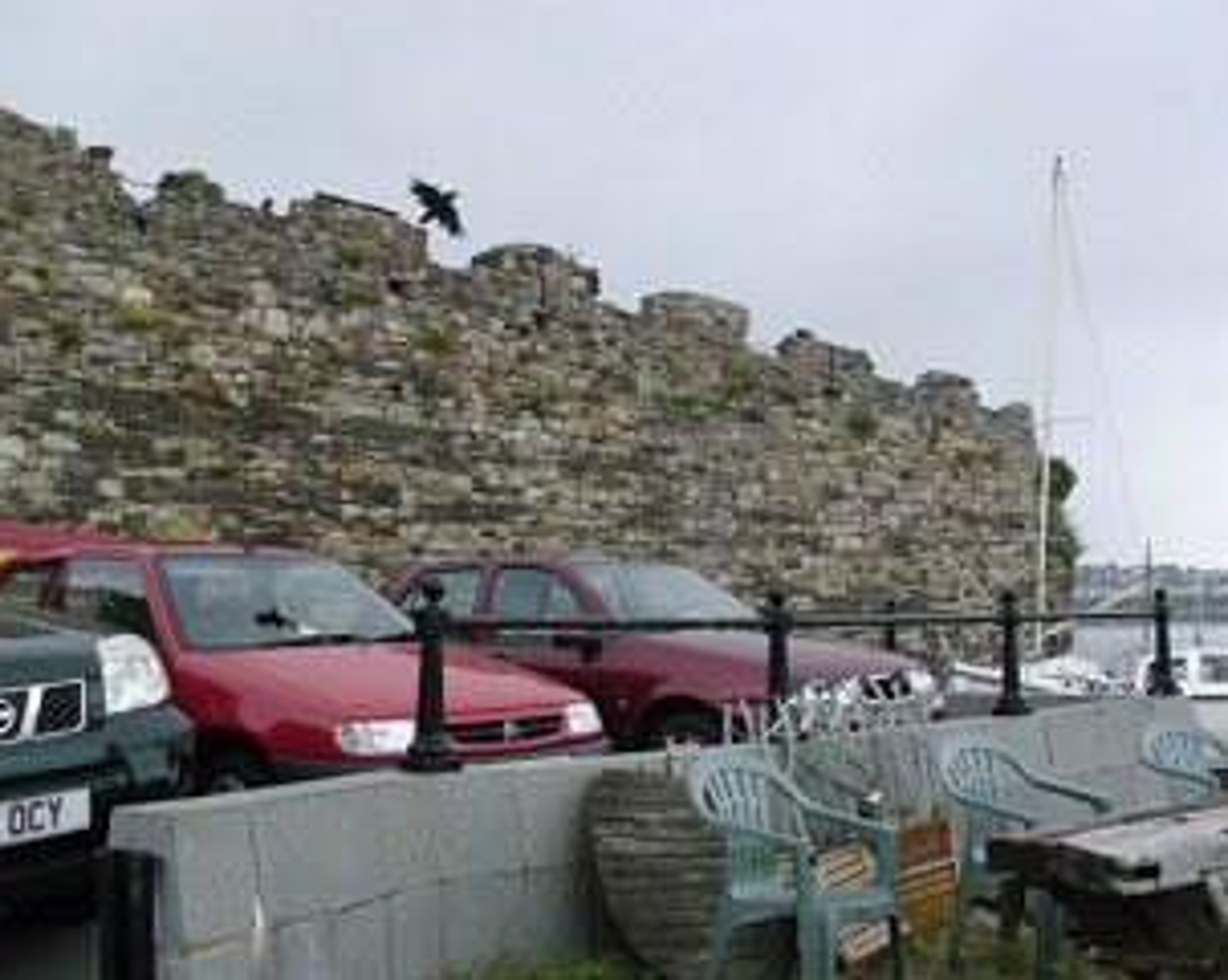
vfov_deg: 36.4
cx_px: 667
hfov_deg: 44.8
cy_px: 455
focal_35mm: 41
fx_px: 1489
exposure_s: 1/125
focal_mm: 6.3
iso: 100
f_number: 7.8
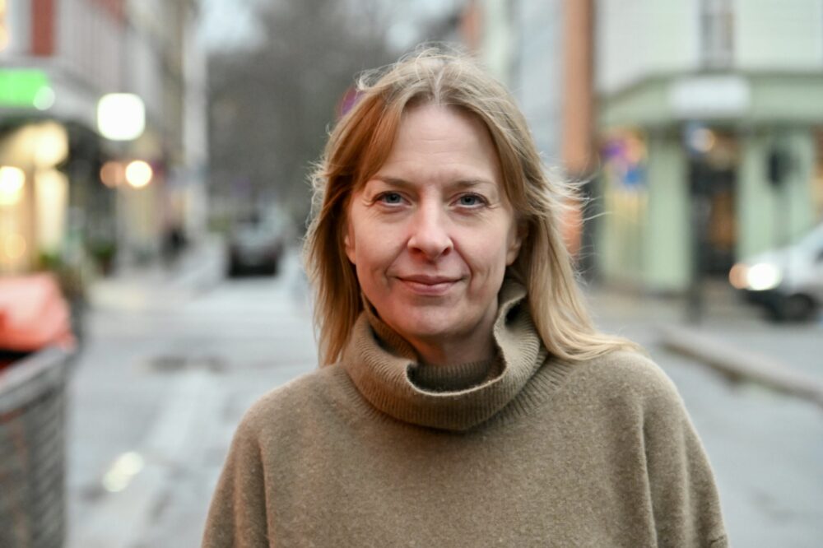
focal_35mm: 125
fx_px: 2857
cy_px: 274
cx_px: 412
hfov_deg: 16.4
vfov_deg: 11.0
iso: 6400
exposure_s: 1/60
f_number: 6.3
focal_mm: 125
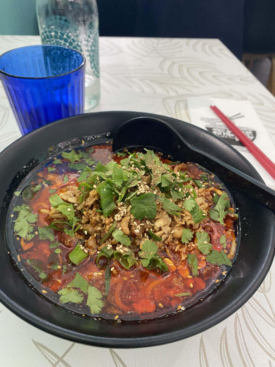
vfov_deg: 67.3
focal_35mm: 26
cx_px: 138
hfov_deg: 53.1
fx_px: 275
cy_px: 184
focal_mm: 4.25
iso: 125
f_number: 1.8
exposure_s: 1/50
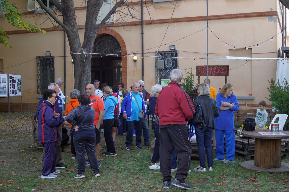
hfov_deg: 43.6
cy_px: 96
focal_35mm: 45
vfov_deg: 29.9
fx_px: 361
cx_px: 144
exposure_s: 1/125
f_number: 4.5
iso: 250
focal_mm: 30
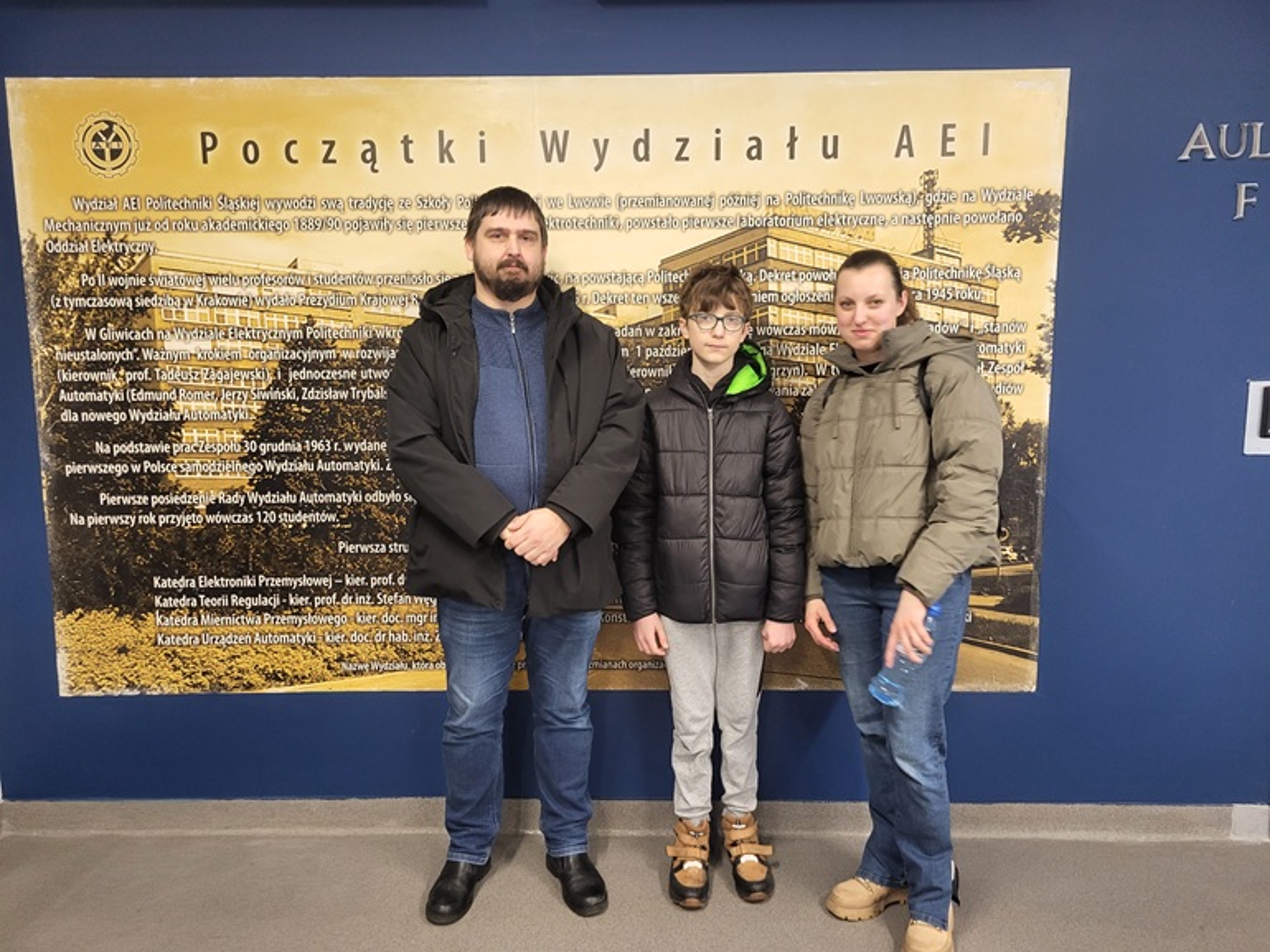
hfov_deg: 67.3
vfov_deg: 53.0
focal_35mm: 26
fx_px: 954
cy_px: 476
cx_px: 635
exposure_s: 1/50
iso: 500
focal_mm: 5.4
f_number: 1.8
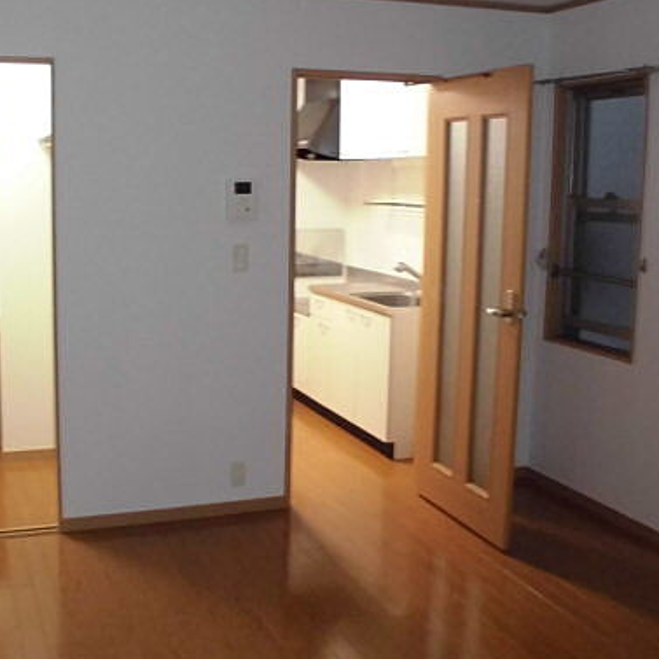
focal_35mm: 39
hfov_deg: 41.8
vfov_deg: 42.7
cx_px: 182
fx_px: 840
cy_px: 276
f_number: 3.5
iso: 400
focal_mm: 4.6
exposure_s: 1/10
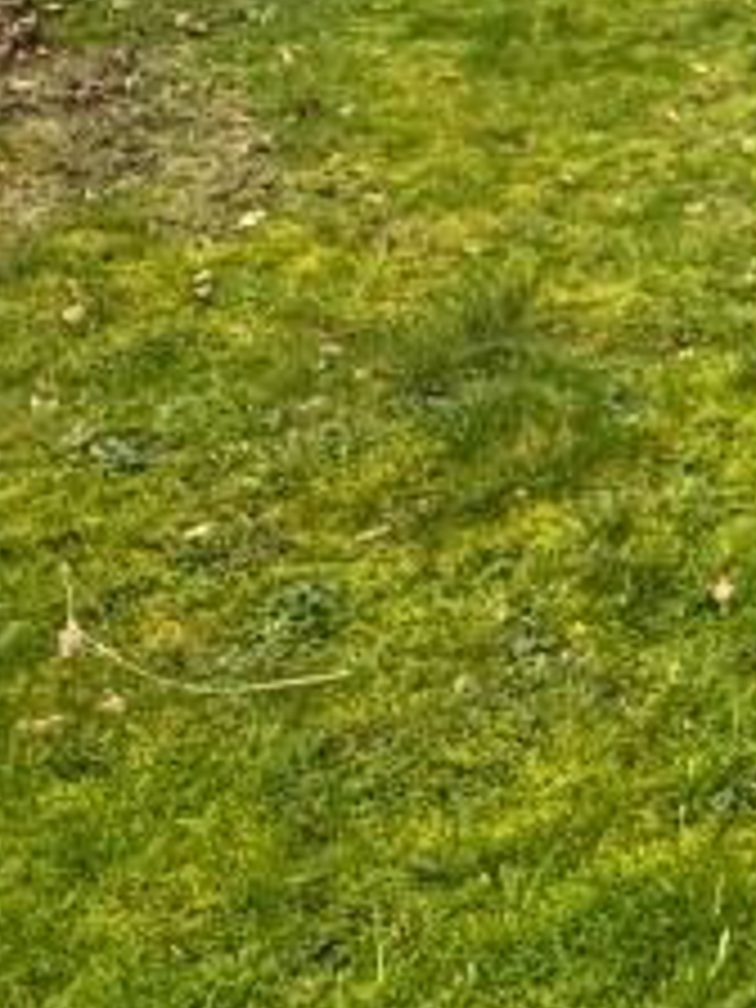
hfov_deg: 19.5
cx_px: 1184
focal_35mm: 64
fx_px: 1864
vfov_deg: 24.4
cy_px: -459
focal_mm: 2.22
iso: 40
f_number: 2.2
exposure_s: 1/899
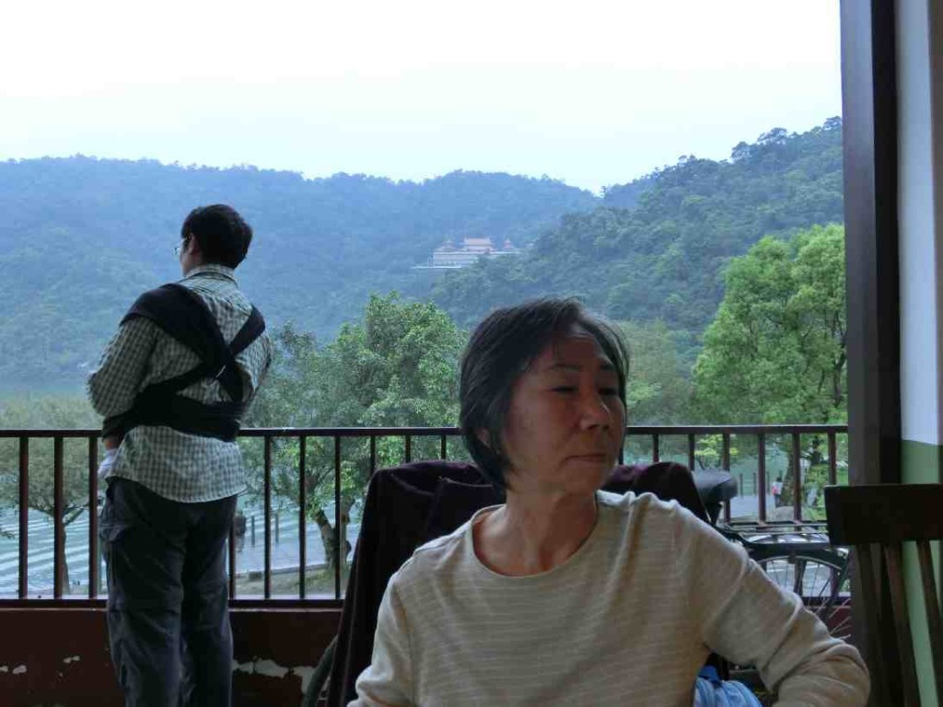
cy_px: 354
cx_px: 472
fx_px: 817
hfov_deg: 60.0
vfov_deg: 46.8
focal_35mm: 30
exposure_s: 1/125
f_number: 3.7
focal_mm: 5.3
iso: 160
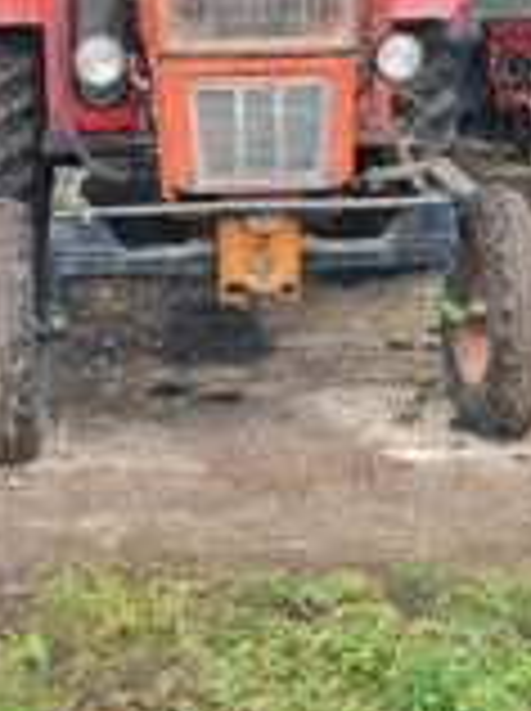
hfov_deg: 22.2
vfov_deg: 28.5
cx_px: 225
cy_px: 94
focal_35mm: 66
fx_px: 1354
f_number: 1.8
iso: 160
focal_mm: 5.4
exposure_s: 1/100
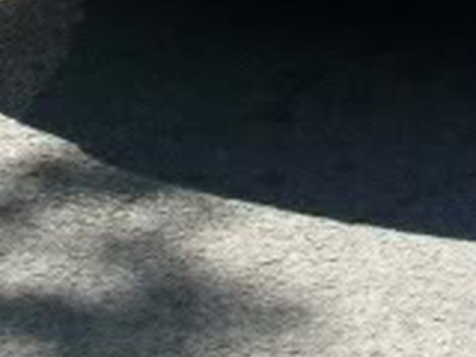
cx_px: 610
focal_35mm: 170
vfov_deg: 8.5
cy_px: -247
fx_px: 2338
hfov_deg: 11.3
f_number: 5.5
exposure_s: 1/196
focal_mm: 5.7
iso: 80
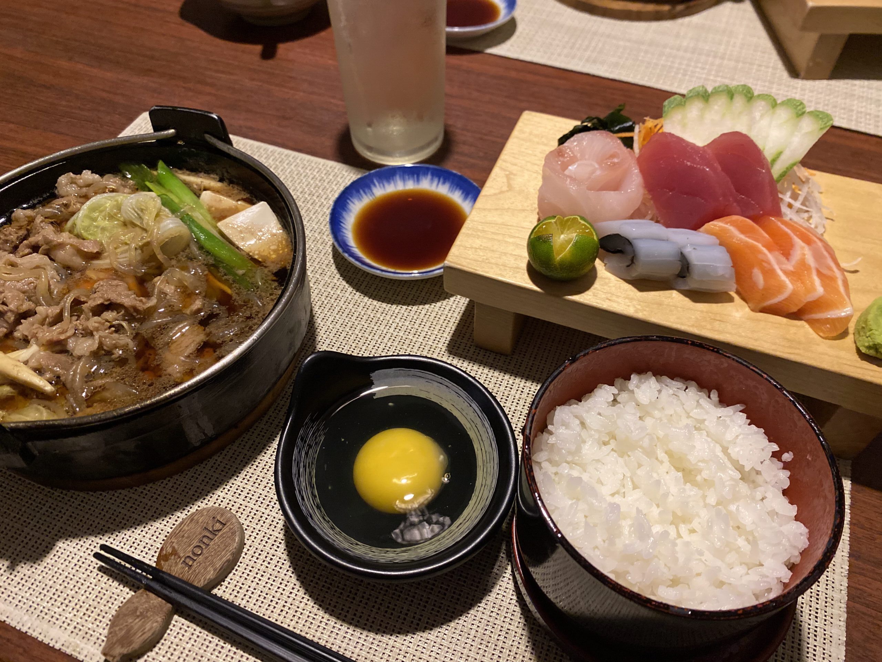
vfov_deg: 53.1
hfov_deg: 67.3
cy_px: 331
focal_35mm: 26
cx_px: 441
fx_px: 662
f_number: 1.8
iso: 500
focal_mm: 4.25
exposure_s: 1/60
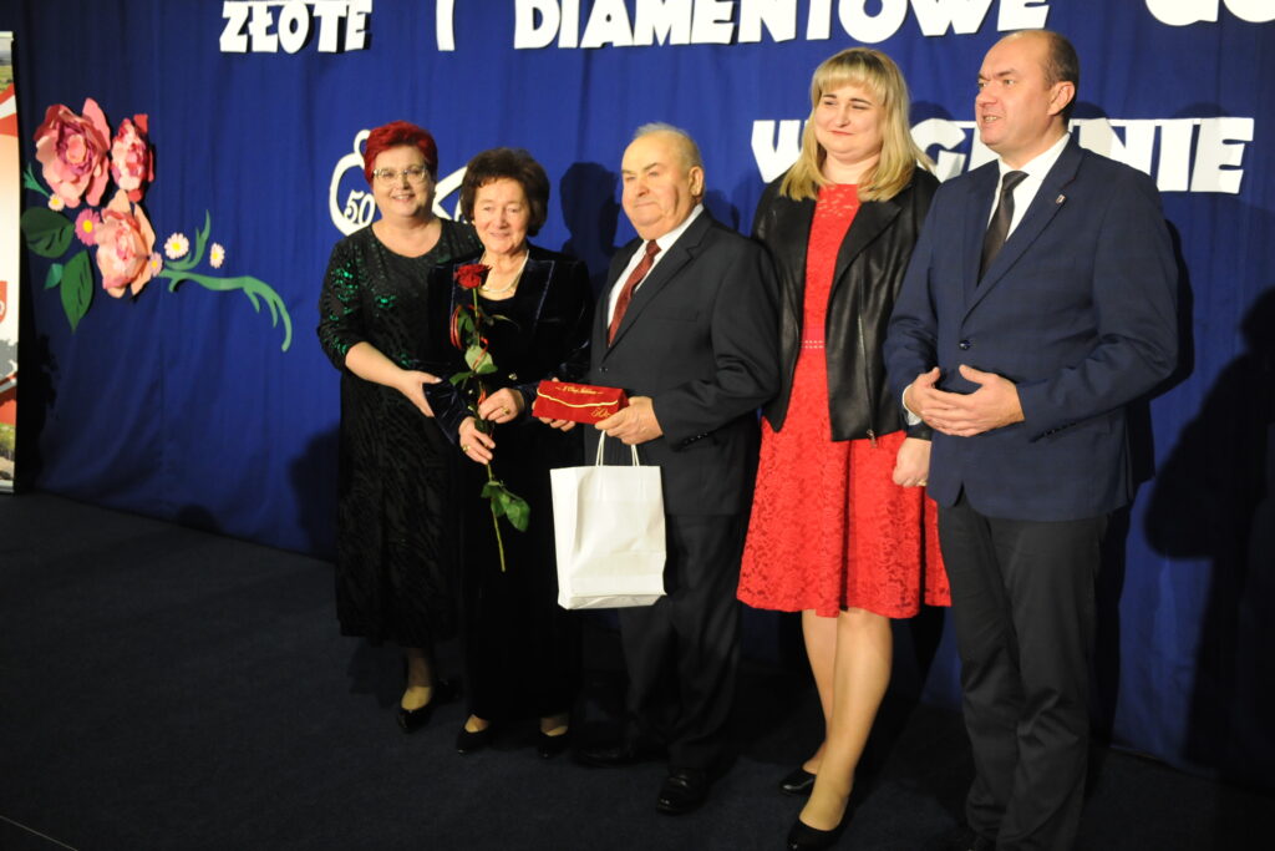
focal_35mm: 38
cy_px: 426
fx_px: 1346
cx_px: 638
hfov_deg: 50.7
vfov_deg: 35.1
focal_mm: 38
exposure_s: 1/160
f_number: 2.8
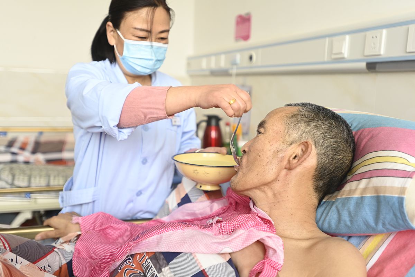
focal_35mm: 35
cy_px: 138
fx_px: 403
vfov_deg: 37.9
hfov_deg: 54.4
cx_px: 208
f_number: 2.8
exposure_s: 1/160
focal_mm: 35
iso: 1000
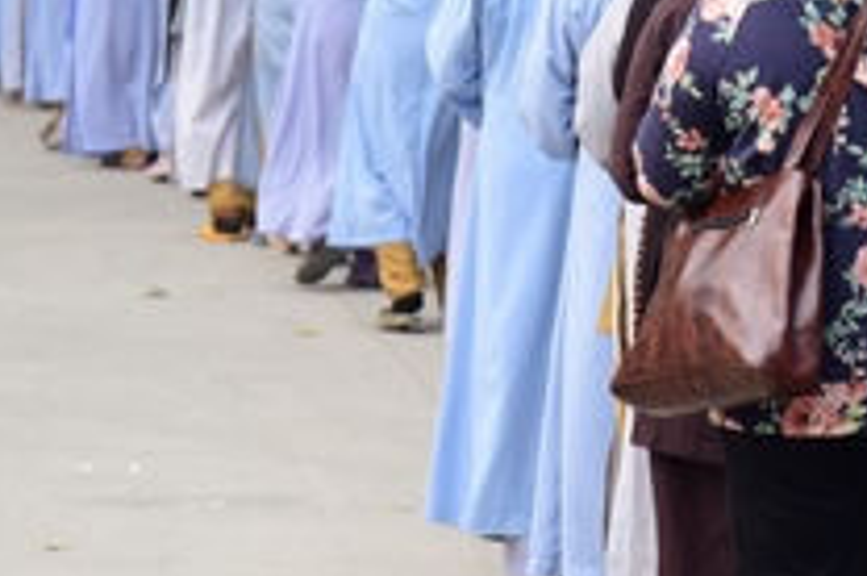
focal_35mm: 266
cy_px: 152
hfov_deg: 7.7
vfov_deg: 5.1
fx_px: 6396
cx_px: 646
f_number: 4.5
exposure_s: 1/100
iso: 100
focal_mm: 85
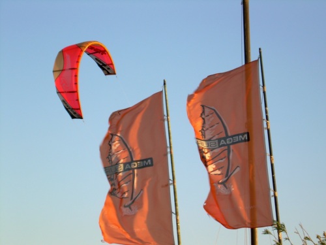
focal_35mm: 110
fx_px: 1036
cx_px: 163
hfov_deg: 17.9
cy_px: 122
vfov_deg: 13.5
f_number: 4.9
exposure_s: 1/149
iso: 50
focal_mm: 18.9
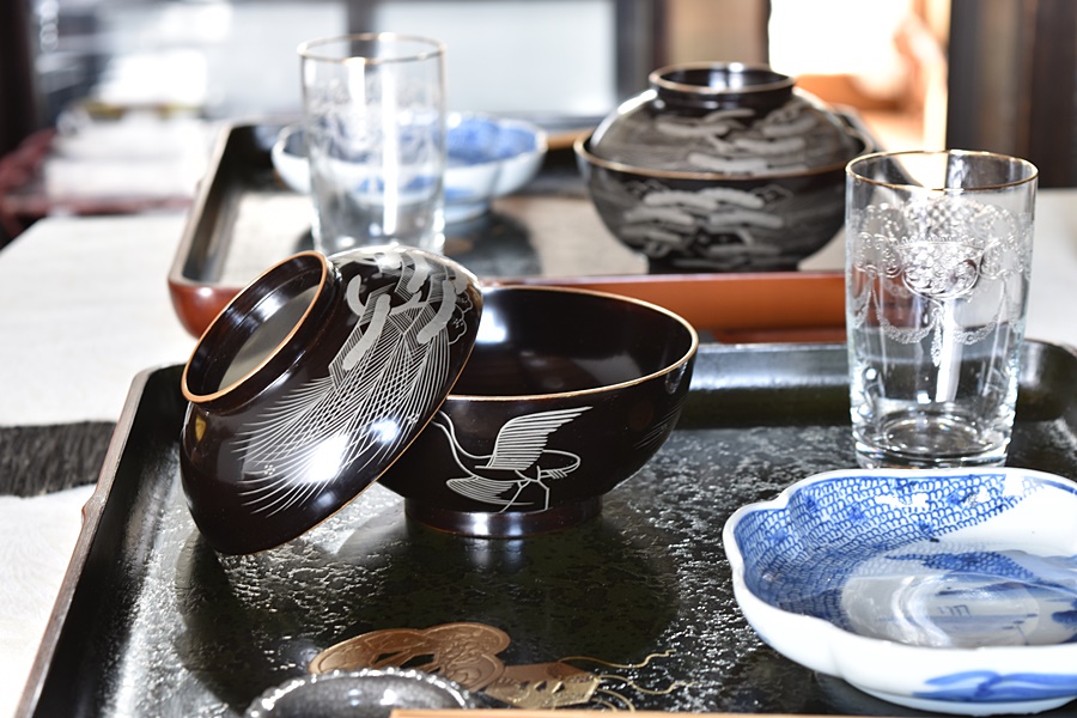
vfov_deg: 16.6
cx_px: 538
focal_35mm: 82
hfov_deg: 24.6
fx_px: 2468
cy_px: 359
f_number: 5.6
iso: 200
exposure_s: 1/2
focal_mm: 55
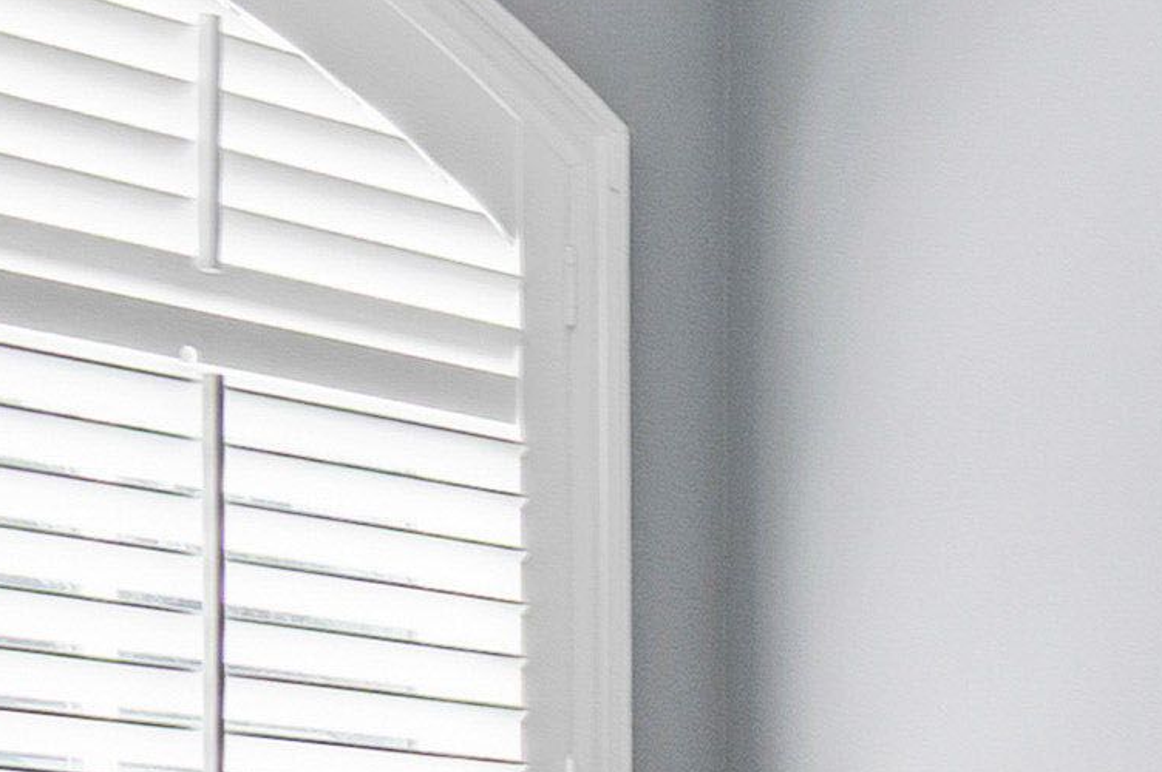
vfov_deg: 11.9
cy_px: 1063
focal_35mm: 111
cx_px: 2505
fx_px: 3580
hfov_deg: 14.4
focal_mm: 10
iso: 100
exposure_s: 1/2.5
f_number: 8
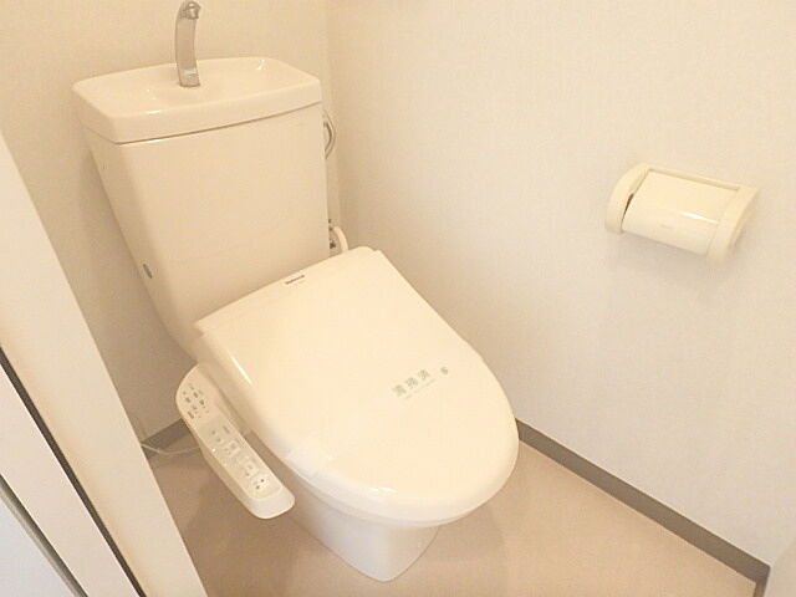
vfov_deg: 63.4
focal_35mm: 21
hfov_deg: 79.0
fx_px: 483
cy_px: 298
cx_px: 398
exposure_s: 1/20
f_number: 3.5
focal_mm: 3.7
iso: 800
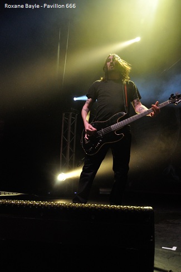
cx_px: 90
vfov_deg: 57.3
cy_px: 136
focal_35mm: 33
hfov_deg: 39.8
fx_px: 250
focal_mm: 22
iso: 1600
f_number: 6.3
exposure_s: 1/50
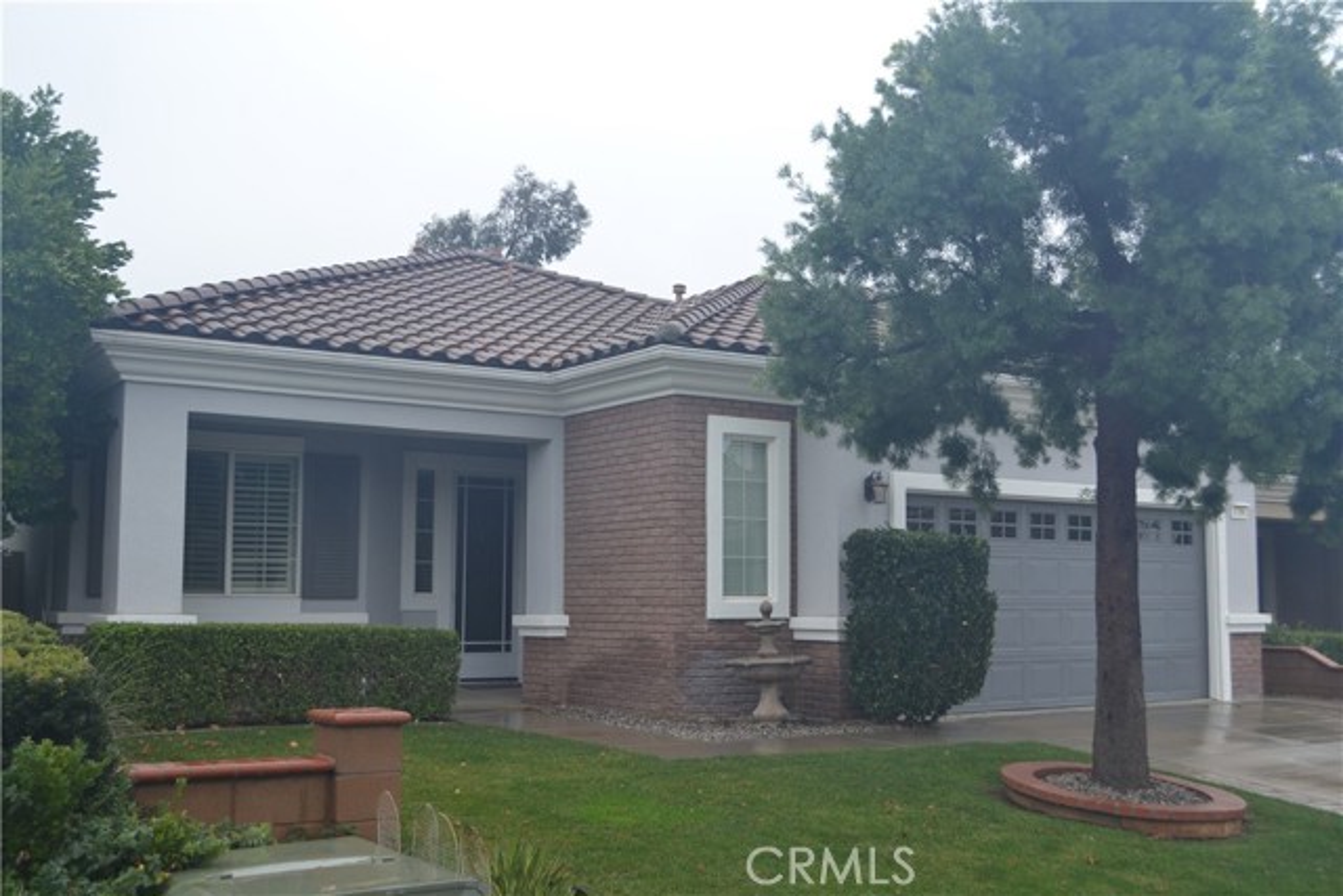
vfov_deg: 36.9
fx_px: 1343
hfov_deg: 53.1
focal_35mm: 36
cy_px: 448
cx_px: 672
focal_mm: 24
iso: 140
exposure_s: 1/125
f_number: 5.6
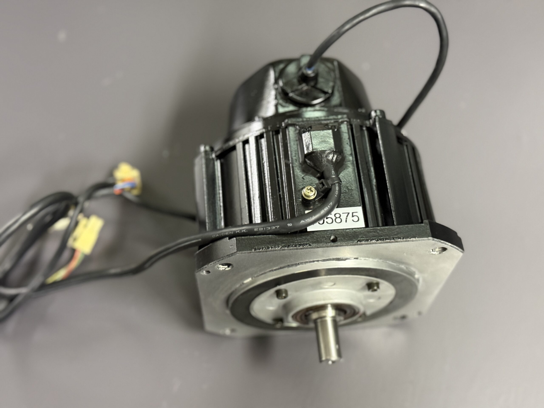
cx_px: 272
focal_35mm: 48
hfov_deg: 39.7
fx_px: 754
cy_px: 204
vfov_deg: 30.3
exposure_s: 1/33
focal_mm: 6.76
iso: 500
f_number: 1.78
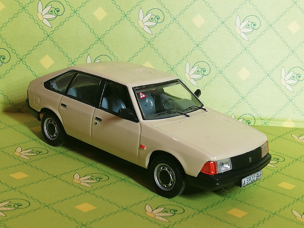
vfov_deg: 23.6
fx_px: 544
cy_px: 114
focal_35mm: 62
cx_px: 152
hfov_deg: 31.2
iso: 80
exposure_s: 1/50
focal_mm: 3.46
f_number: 2.2
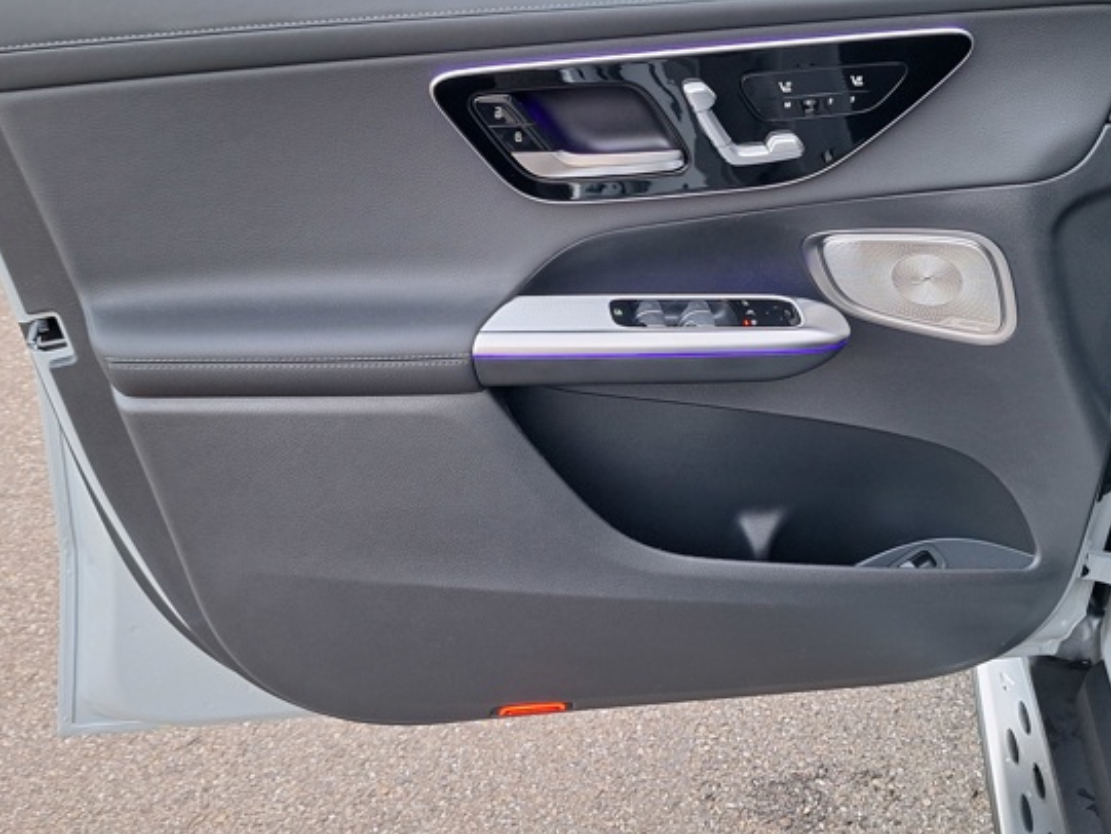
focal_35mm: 34
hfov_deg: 53.9
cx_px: 575
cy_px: 308
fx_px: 1091
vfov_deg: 41.5
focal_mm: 5.54
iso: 125
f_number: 1.8
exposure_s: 1/50
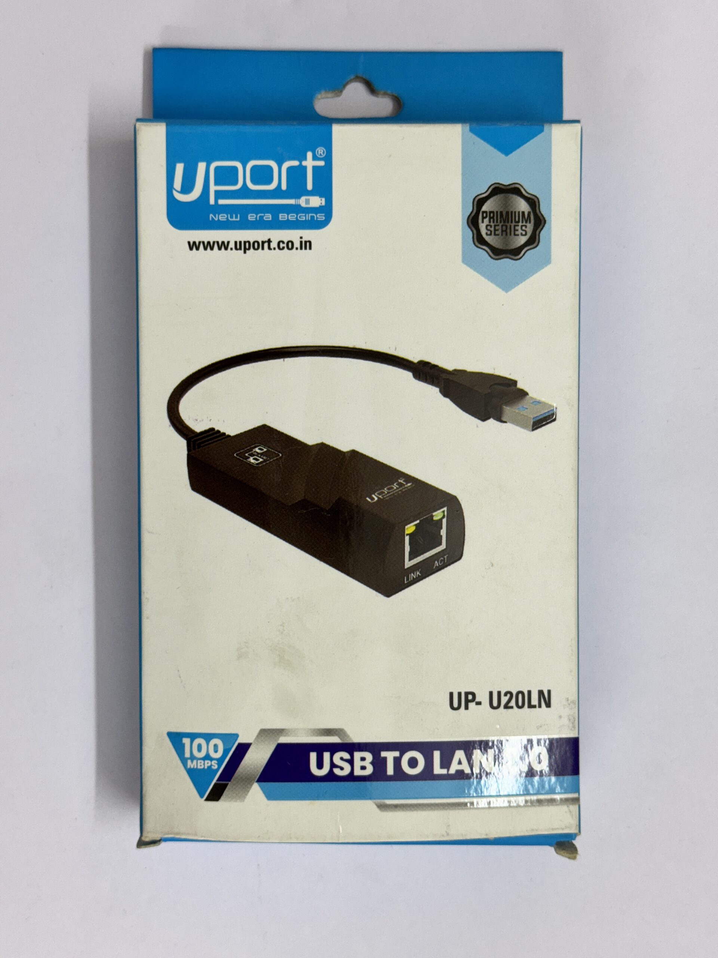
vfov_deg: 39.7
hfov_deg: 30.3
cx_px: 359
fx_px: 1327
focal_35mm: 48
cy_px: 479
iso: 64
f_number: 1.78
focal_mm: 6.76
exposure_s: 1/100
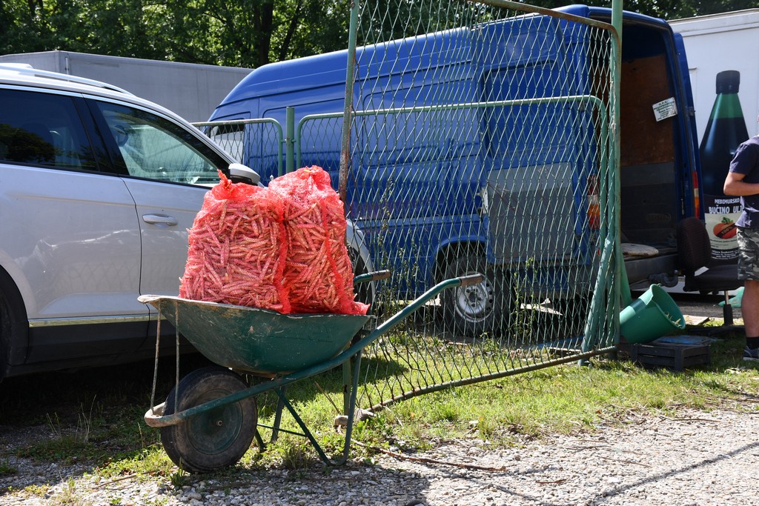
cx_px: 380
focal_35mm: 52
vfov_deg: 26.0
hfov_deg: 38.2
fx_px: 1096
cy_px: 253
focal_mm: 35
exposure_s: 1/250
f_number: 8
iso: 200
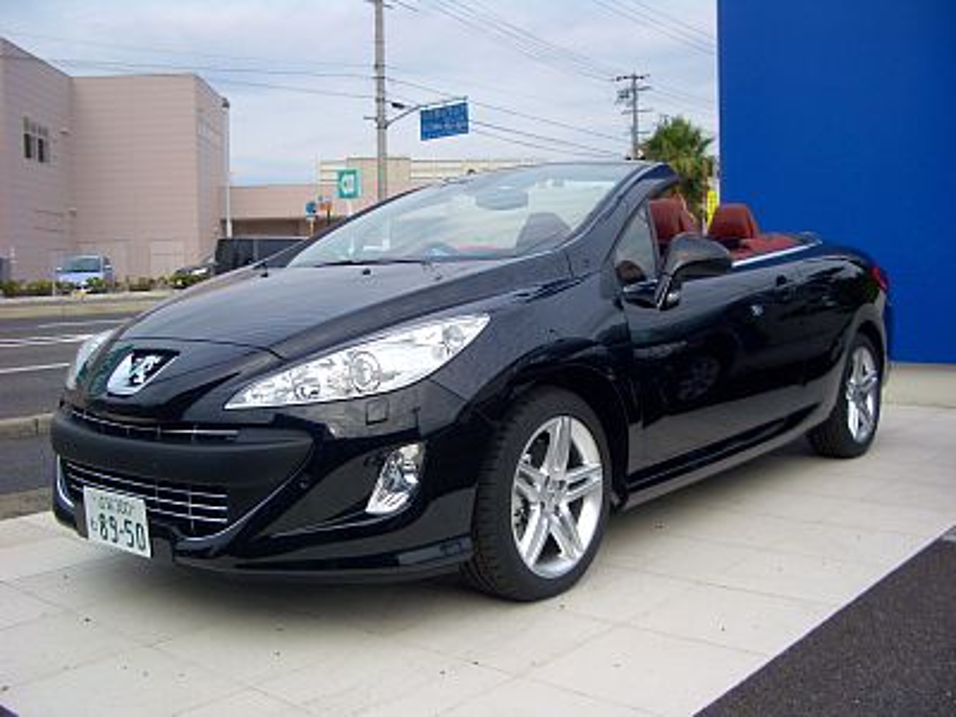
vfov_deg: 40.7
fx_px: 967
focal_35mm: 35
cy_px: 358
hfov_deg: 52.6
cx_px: 478
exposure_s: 1/500
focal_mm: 5.8
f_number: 2.6
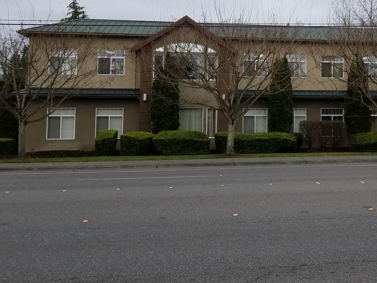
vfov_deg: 31.8
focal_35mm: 45
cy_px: 87
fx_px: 490
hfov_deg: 40.3
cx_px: 302
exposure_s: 1/421
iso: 50
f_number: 1.7
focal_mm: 4.2
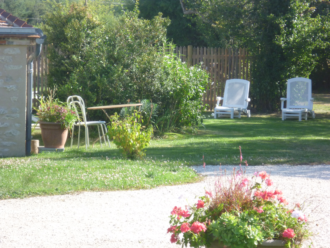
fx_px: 1335
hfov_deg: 14.1
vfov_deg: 10.6
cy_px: 124
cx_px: 165
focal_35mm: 140
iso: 200
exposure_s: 1/125
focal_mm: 25
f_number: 6.9
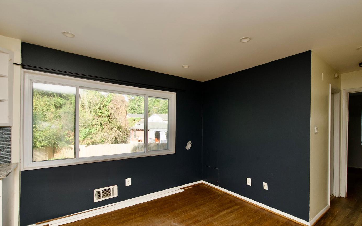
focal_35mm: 16
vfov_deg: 71.2
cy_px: 121
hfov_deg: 97.8
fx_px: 158
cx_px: 188
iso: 320
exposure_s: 1/125
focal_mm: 10
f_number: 7.1
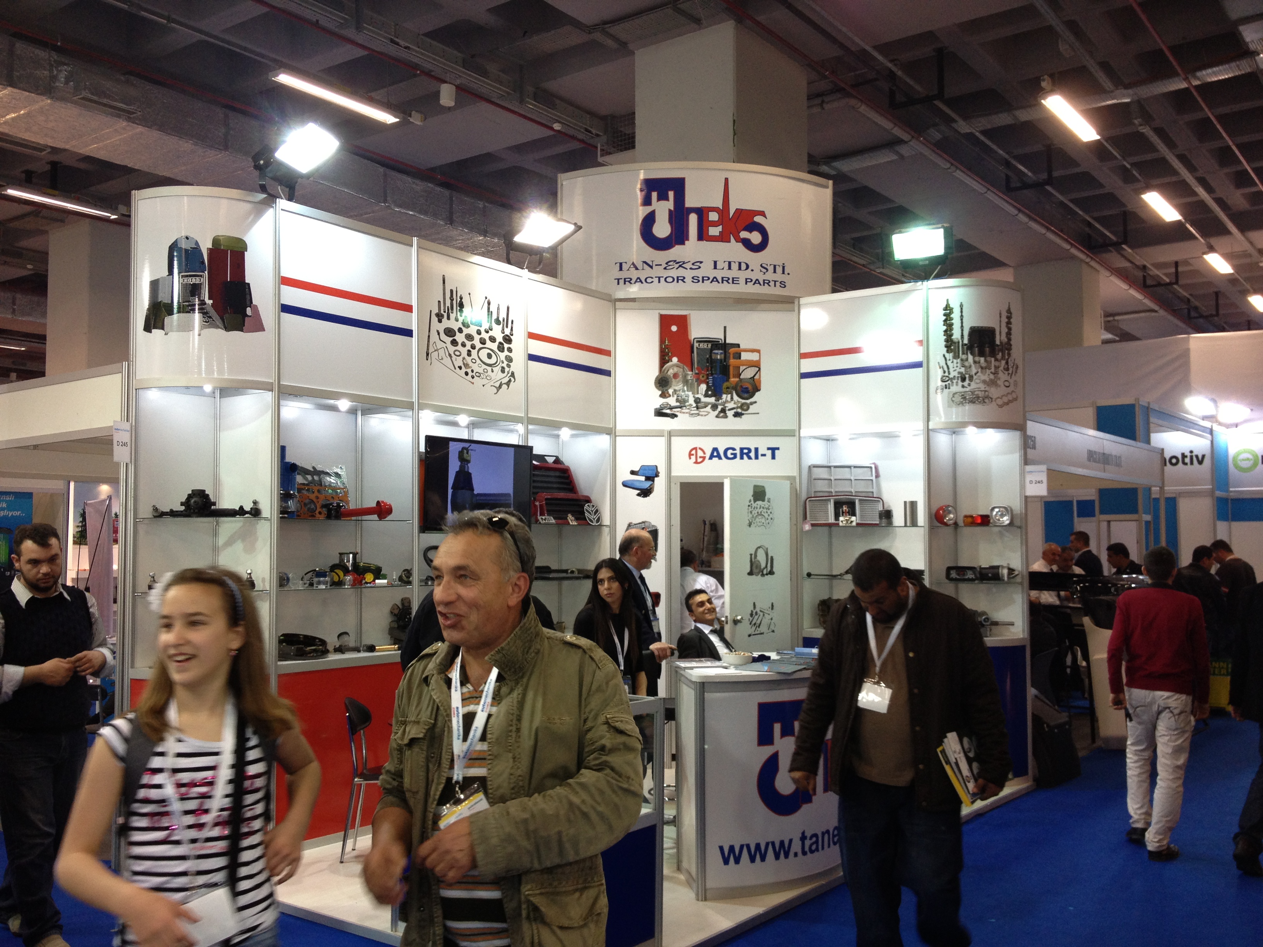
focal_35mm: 35
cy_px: 474
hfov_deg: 52.6
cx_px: 632
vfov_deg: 40.7
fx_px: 1277
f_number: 2.4
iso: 80
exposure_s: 1/60
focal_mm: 4.28
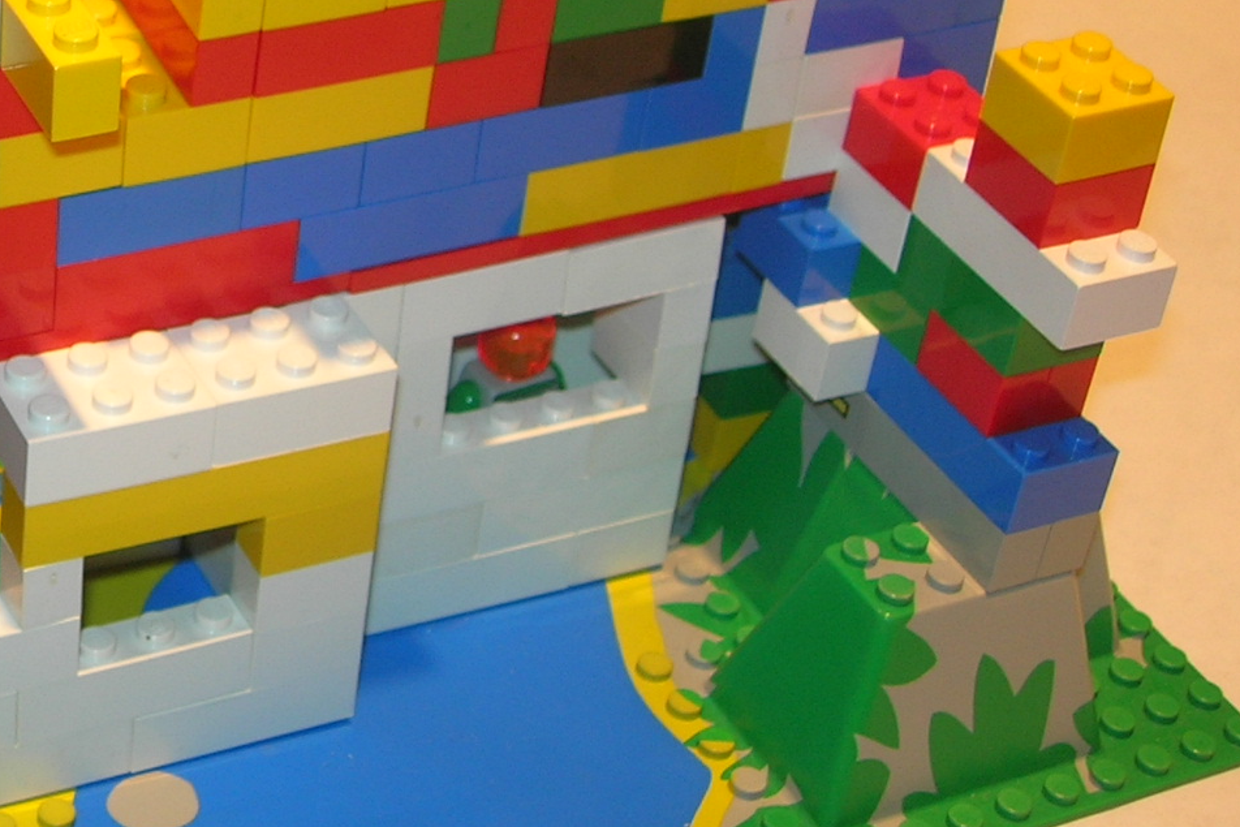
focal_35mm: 85
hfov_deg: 22.9
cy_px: 90
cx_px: -14
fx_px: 2928
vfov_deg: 15.9
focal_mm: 7.8
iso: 64
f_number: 2.8
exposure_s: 1/30
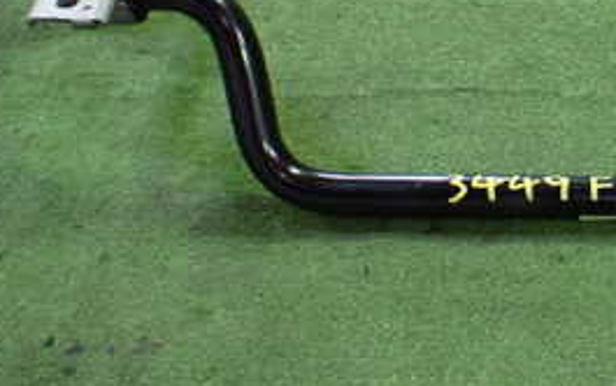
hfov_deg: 26.9
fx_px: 1210
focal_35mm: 72
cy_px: 26
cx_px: 625
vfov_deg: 17.8
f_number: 2.3
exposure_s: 1/60
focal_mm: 5.4
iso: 800
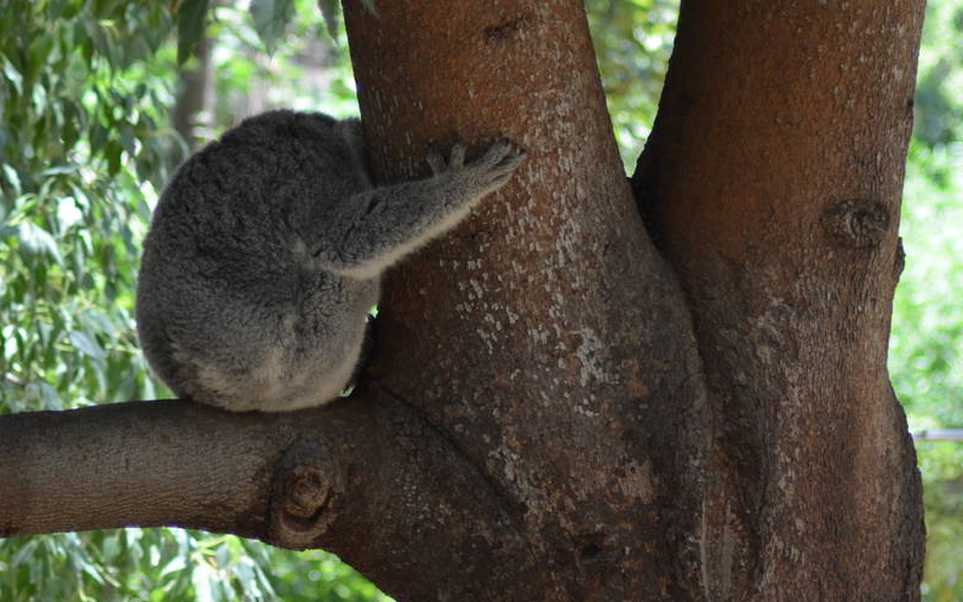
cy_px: 555
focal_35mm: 215
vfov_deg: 6.1
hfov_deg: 9.7
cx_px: 701
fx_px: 5643
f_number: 4.5
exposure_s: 1/320
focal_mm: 70
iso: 400
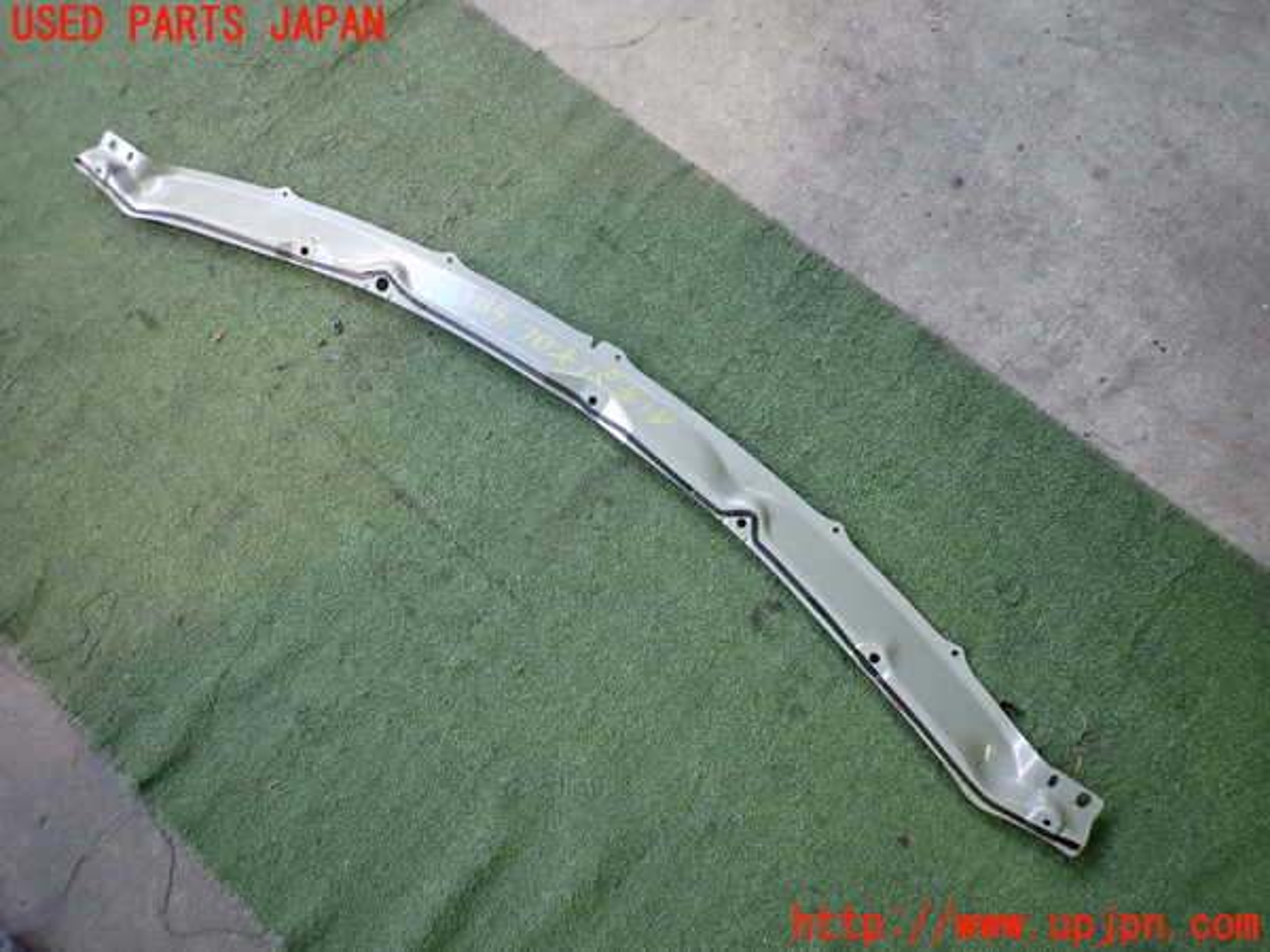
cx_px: 635
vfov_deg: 54.9
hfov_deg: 69.4
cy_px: 476
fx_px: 917
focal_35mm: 25
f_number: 2
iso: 320
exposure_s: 1/60
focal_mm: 4.5
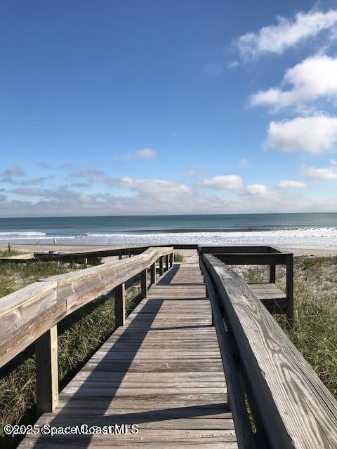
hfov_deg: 49.7
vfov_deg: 63.4
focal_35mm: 28
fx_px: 363
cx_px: 168
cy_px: 224
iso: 20
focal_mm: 3.99
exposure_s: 1/4167
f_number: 1.8
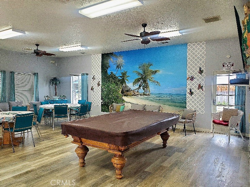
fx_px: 188
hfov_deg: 67.3
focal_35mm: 26
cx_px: 125
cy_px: 94
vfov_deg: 53.0
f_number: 2.4
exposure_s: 1/120
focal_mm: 4.3
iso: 250
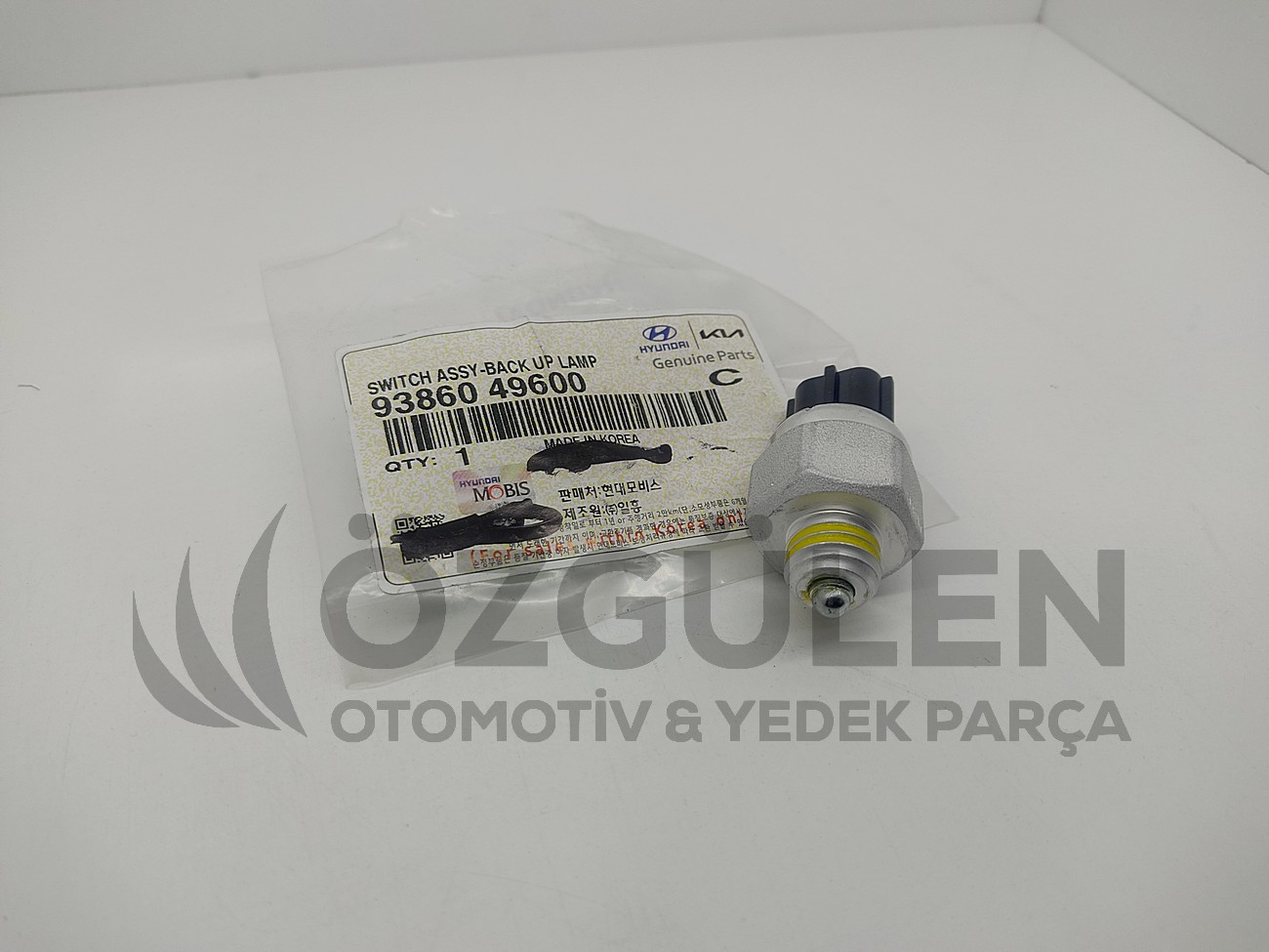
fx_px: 953
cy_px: 476
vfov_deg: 53.1
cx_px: 634
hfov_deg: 67.3
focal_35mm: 26
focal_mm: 4.74
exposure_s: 1/121
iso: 100
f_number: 1.79
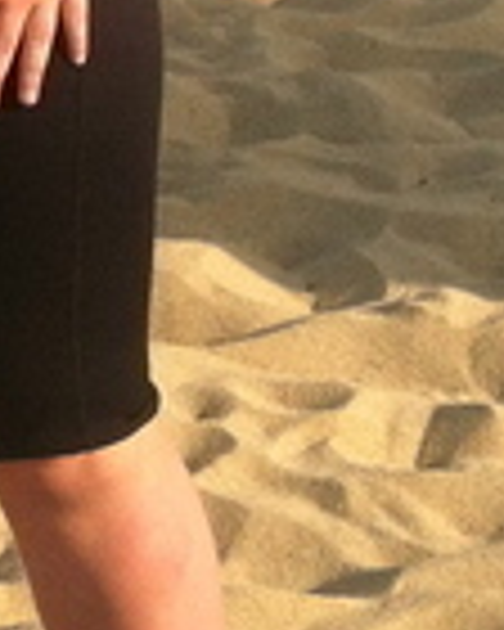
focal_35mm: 187
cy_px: -356
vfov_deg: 10.0
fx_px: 3487
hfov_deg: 8.1
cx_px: -284
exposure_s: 1/1200
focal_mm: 3.85
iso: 80
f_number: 2.8
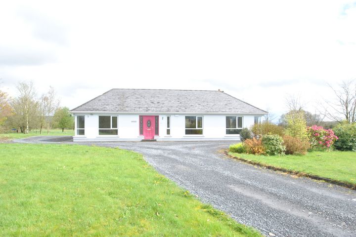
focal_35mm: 28
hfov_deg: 64.6
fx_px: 282
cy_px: 118
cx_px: 178
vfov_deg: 45.7
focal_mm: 19
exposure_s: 1/160
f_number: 5.6
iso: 100
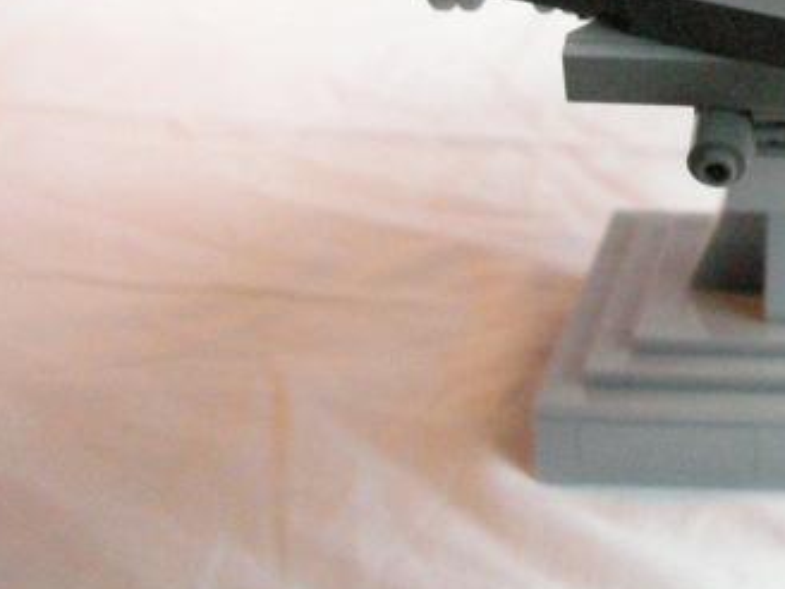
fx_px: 1860
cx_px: 869
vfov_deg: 17.4
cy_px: -69
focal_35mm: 82
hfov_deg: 22.5
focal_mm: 5.8
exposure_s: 1/138
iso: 616
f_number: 2.8
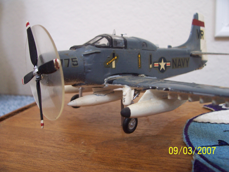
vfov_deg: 41.8
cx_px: 114
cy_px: 86
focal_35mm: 34
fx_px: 225
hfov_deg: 54.0
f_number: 2.7
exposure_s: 1/20
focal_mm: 5.6
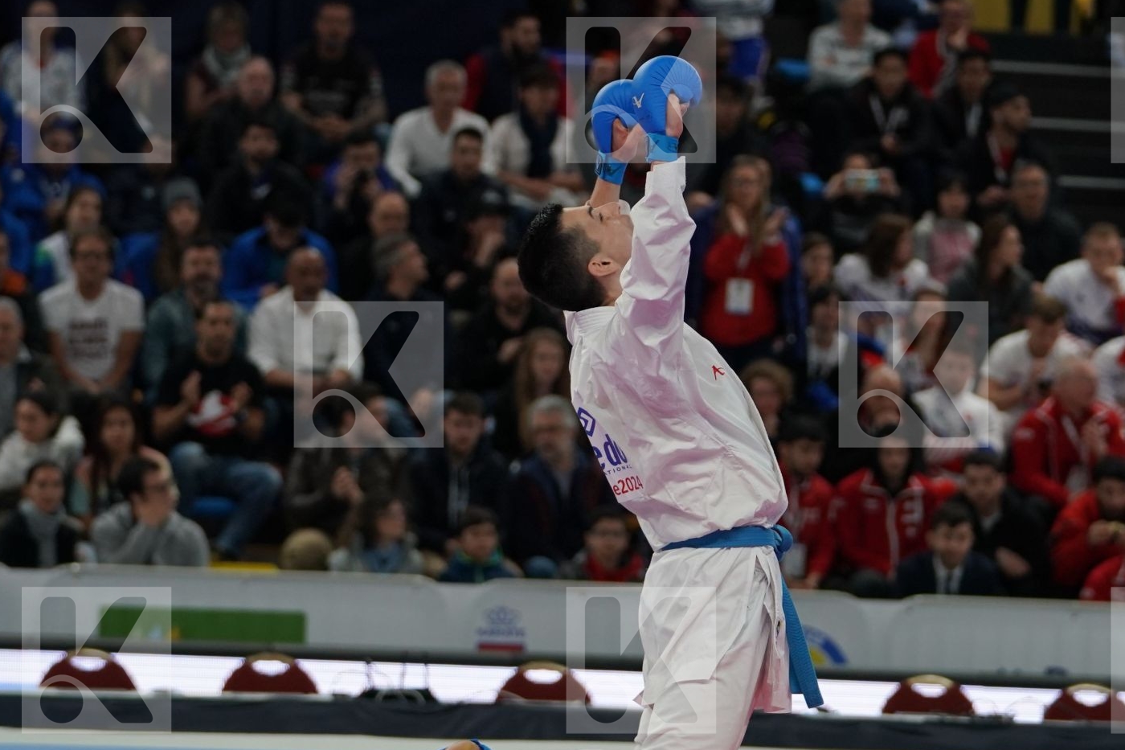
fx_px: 6186
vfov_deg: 6.9
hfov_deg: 10.4
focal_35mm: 198
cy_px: 375
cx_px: 641
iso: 1250
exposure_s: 1/1000
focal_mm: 103
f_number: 2.8
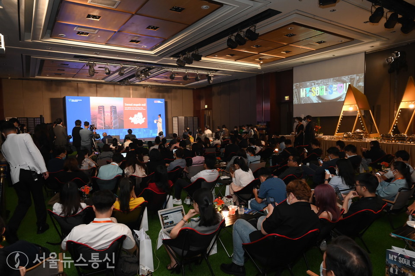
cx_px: 208
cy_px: 138
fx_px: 277
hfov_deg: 73.8
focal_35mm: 24
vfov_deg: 53.1
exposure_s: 1/80
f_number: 5
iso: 3200
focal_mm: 24
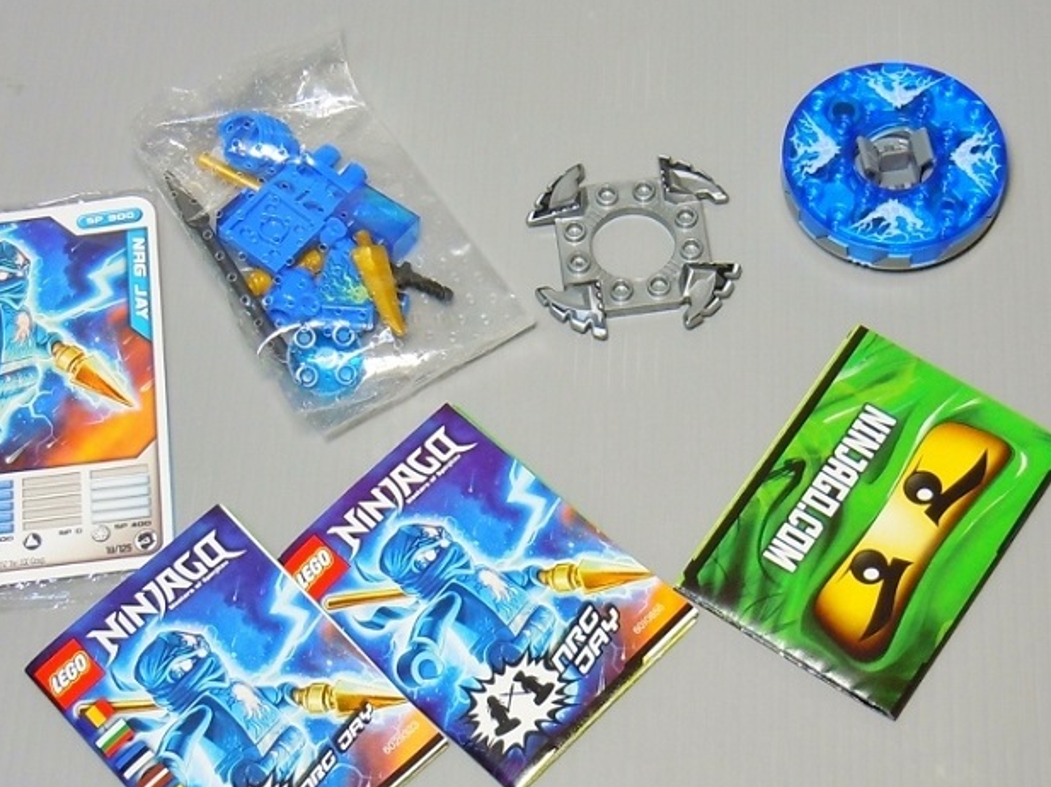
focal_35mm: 58
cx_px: 452
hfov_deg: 33.2
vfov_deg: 25.2
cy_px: 472
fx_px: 1760
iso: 100
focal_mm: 8.1
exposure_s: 1/8
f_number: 3.8
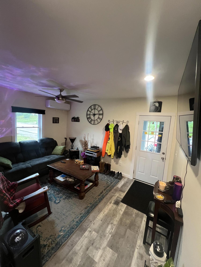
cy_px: 134
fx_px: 101
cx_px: 100
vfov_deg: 106.2
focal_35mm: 13
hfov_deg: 89.9
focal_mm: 1.57
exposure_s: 1/42
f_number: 1.8
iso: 640
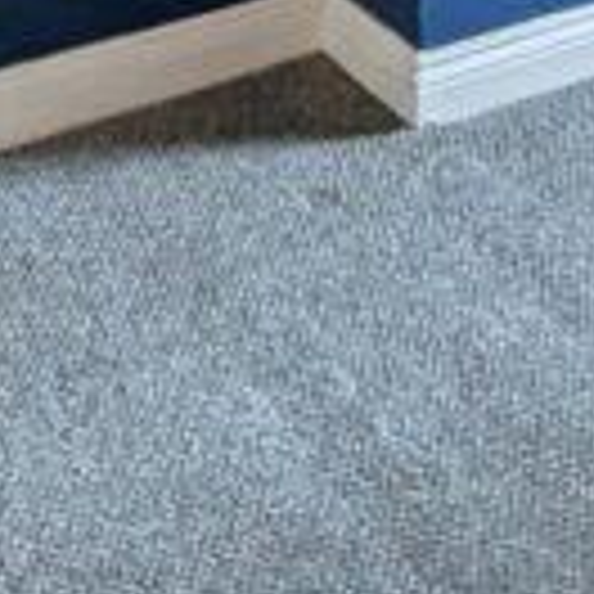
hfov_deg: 16.9
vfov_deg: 17.1
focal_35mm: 89
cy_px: -362
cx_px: 994
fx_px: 1728
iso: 170
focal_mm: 1.95
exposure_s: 1/23.8
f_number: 2.2
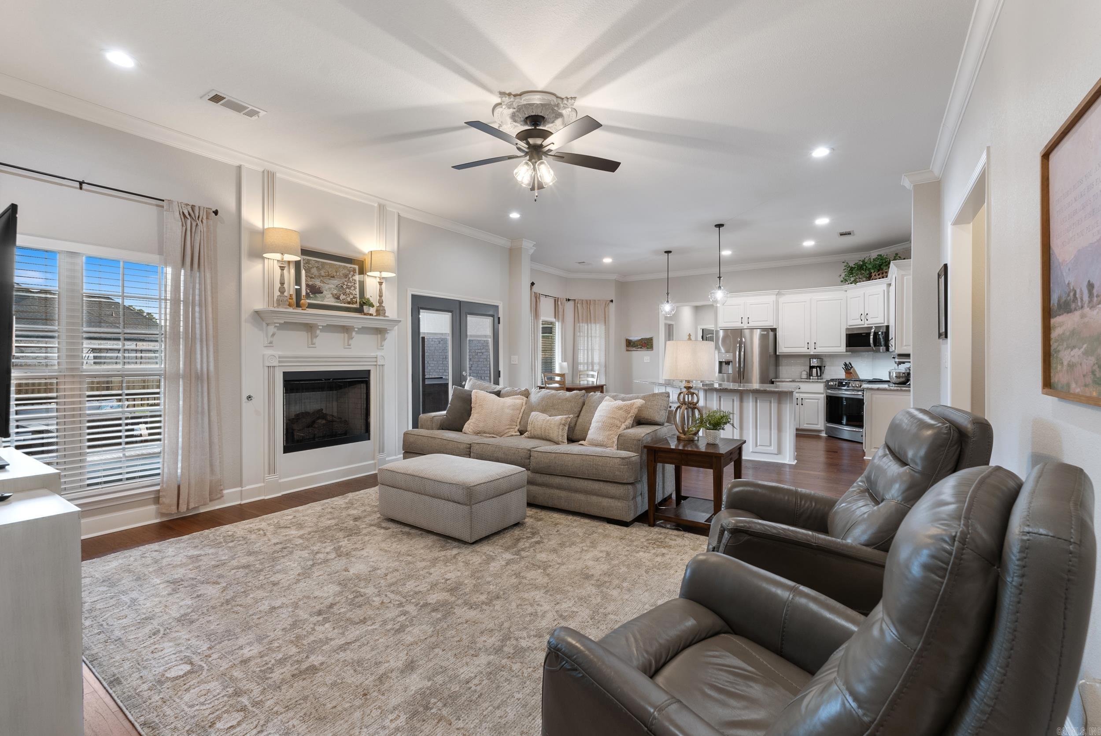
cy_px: 368
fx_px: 490
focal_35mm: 16
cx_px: 550
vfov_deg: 73.8
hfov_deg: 96.7
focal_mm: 16
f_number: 9
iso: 250
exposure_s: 1/1.25
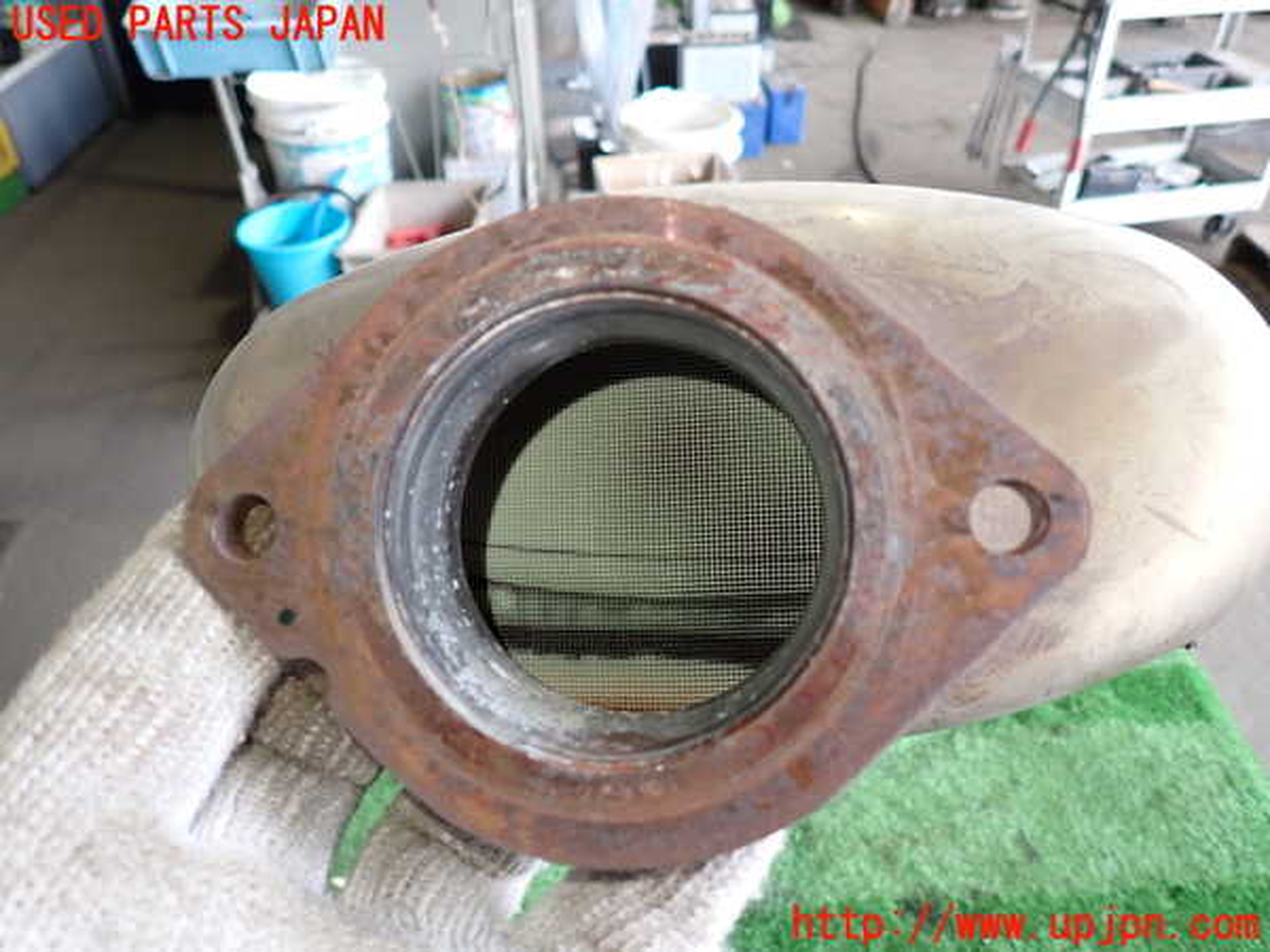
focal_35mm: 25
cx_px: 635
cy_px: 476
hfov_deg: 69.4
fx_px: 917
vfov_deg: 54.9
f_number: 2
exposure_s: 1/60
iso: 200
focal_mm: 4.5
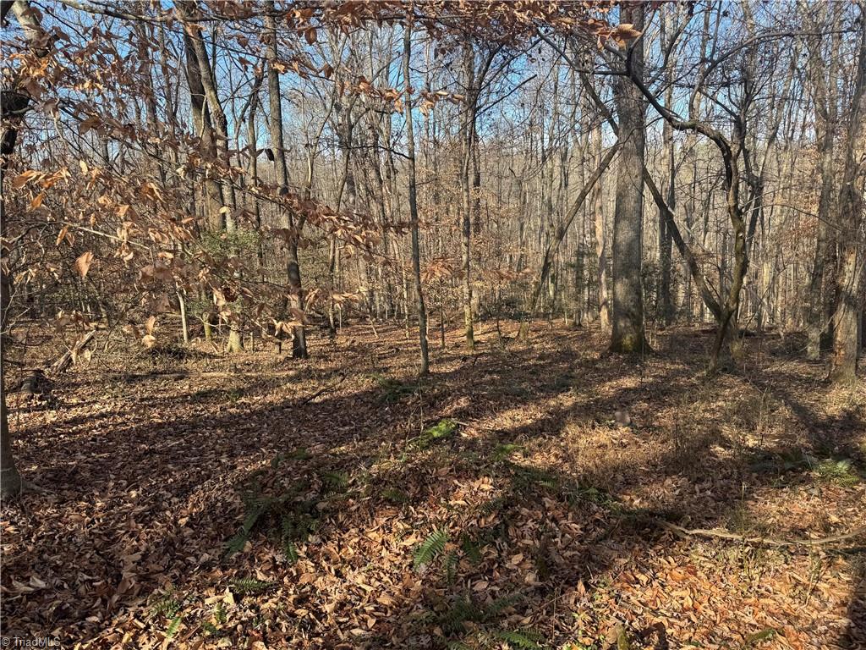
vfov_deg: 56.8
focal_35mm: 24
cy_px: 325
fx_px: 600
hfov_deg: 71.6
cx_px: 433
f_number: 1.78
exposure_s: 1/792
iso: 80
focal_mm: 6.76
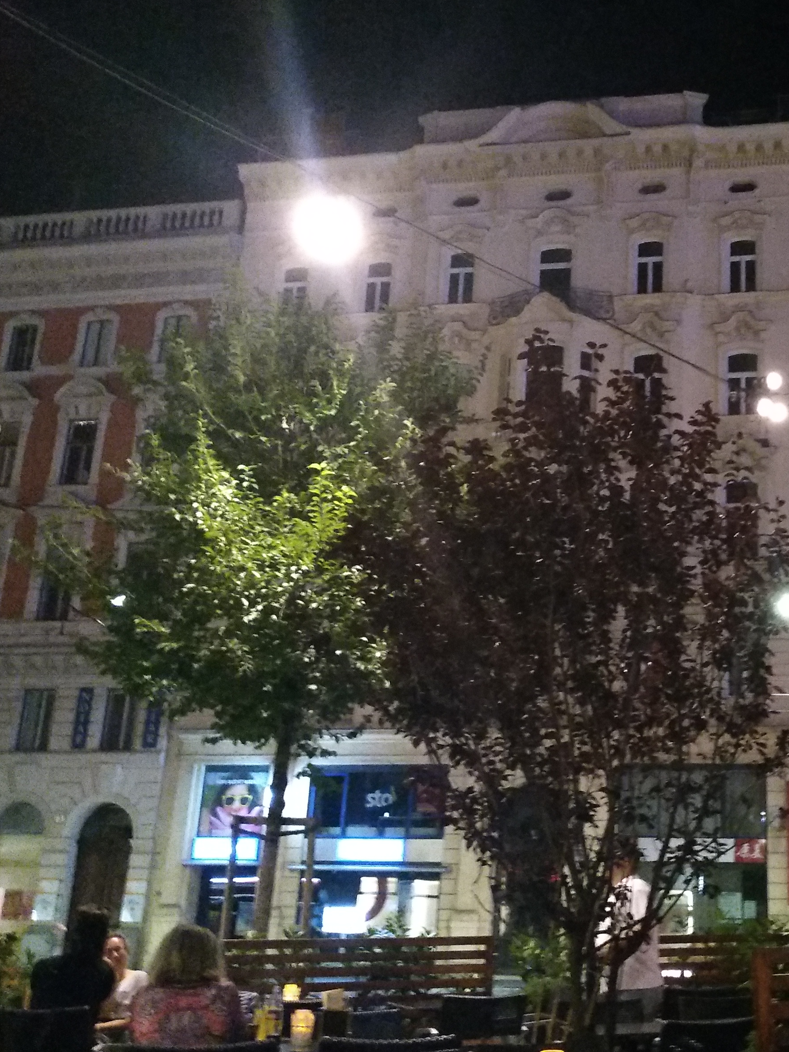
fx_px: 1246
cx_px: 635
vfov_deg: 45.8
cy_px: 521
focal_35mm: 41
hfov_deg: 34.0
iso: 2935
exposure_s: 1/14
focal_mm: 3.94
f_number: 1.9
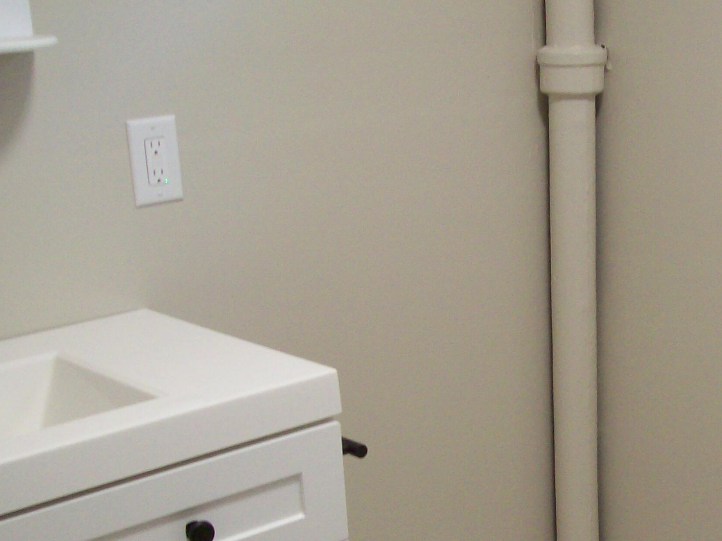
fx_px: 1356
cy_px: 467
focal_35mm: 65
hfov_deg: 29.3
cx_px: 559
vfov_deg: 22.1
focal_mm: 6
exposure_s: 1/22
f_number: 2.7
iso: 160
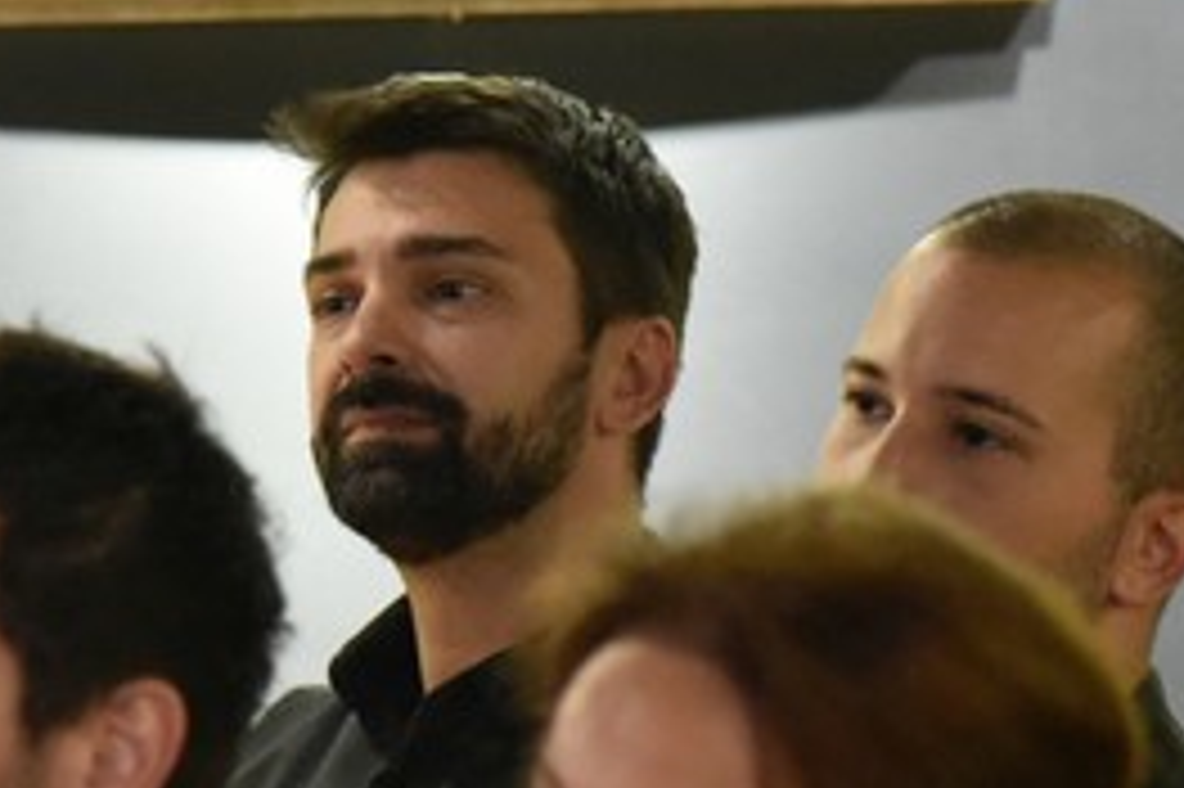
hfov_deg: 6.3
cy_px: 399
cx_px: 414
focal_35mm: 328
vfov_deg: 4.2
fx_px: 10780
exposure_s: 1/160
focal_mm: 105
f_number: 4
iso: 10000
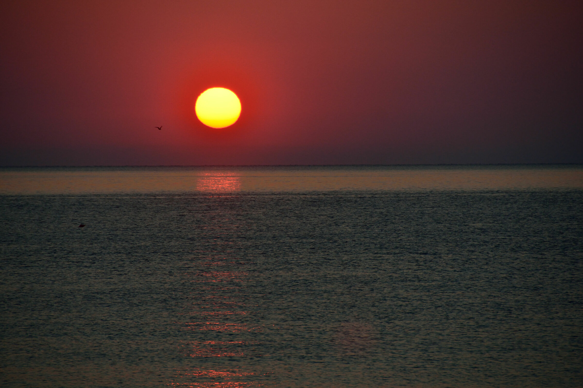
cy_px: 194
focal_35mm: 300
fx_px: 4858
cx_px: 292
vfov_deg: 4.6
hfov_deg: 6.9
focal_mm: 200
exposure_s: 1/400
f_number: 5.6
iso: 400
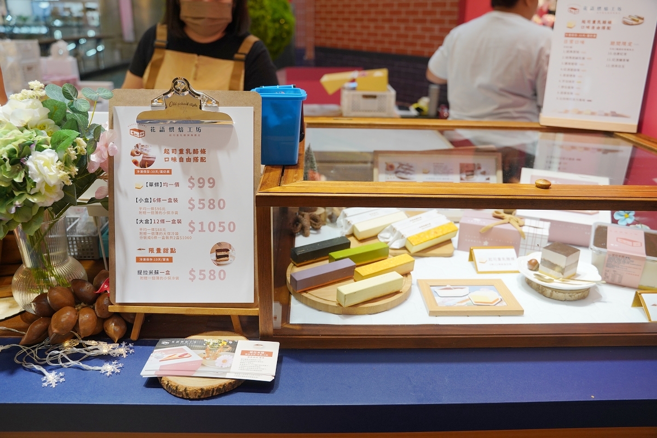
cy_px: 219
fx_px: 511
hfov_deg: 65.5
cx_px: 328
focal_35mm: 28
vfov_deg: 46.4
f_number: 4
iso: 800
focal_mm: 28
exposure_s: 1/160
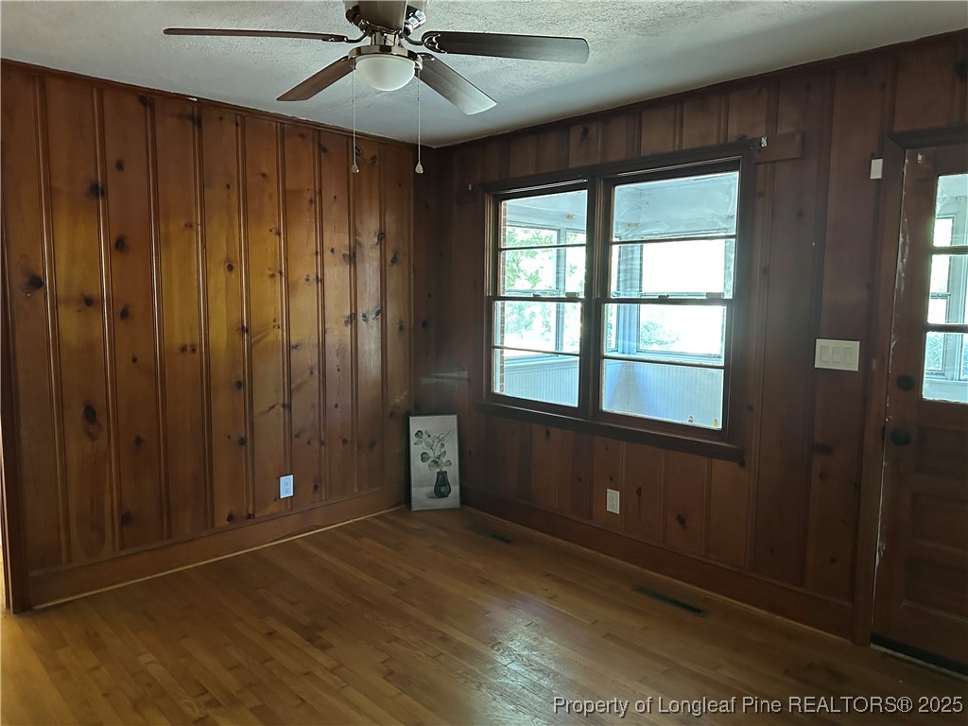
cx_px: 484
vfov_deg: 56.8
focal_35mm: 24
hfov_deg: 71.6
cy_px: 363
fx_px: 671
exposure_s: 1/48
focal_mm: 6.86
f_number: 1.78
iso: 1000
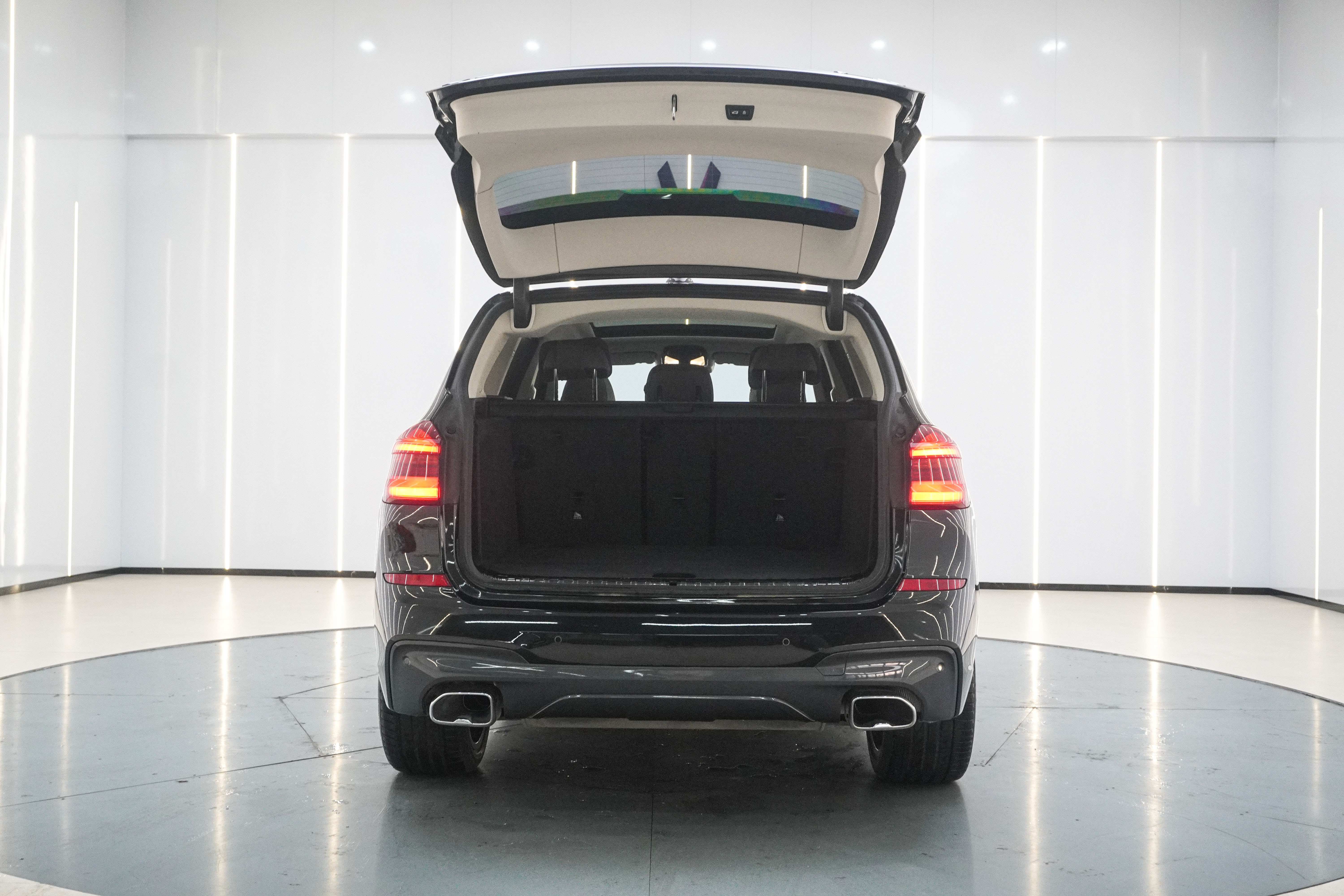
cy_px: 448
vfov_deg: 36.9
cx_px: 672
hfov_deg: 53.1
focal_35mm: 36
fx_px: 1344
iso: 2000
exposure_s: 1/80
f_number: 6.3
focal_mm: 24
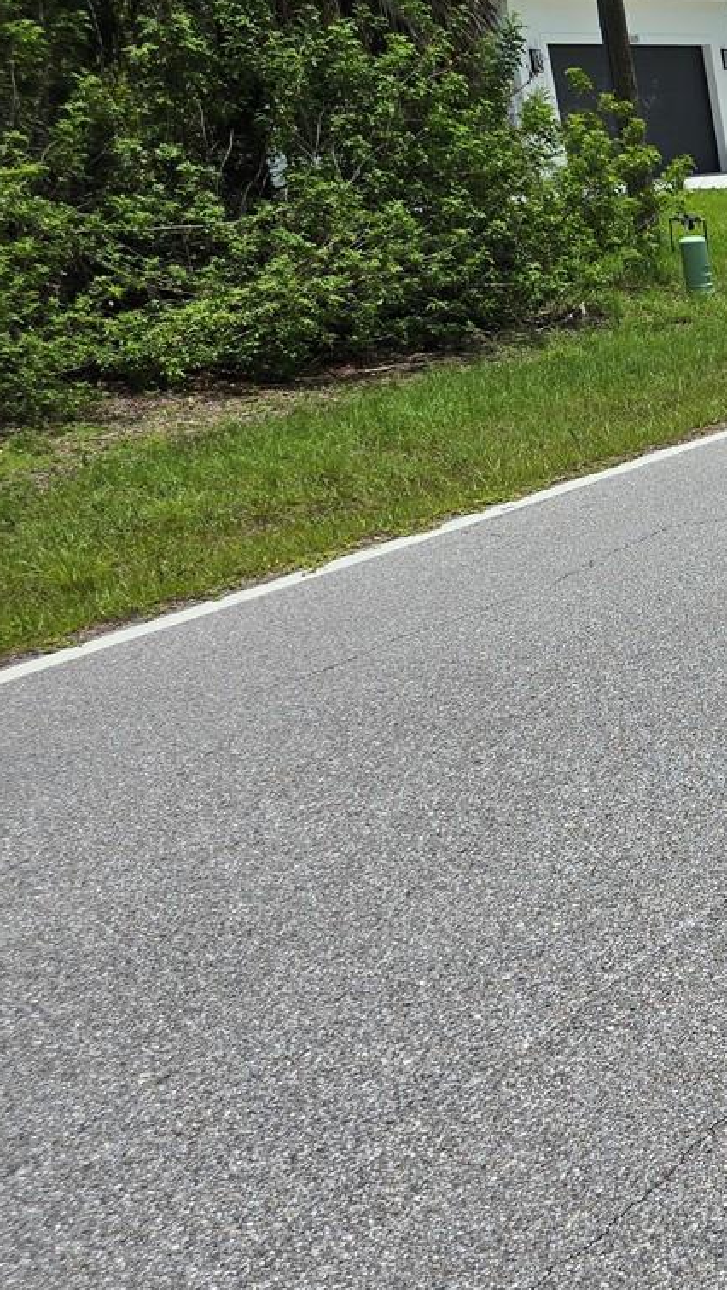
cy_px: 577
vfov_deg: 39.1
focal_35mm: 53
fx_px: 1814
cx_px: 1306
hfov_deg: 18.1
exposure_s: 1/1497
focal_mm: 6.3
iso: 12
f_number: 1.7
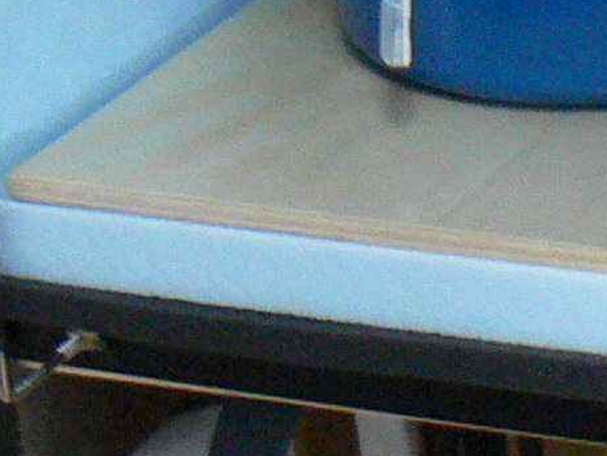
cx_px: 1017
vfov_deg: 5.9
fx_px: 4385
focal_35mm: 250
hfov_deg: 7.7
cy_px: 174
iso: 200
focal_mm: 7.4
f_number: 2.8
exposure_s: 1/25
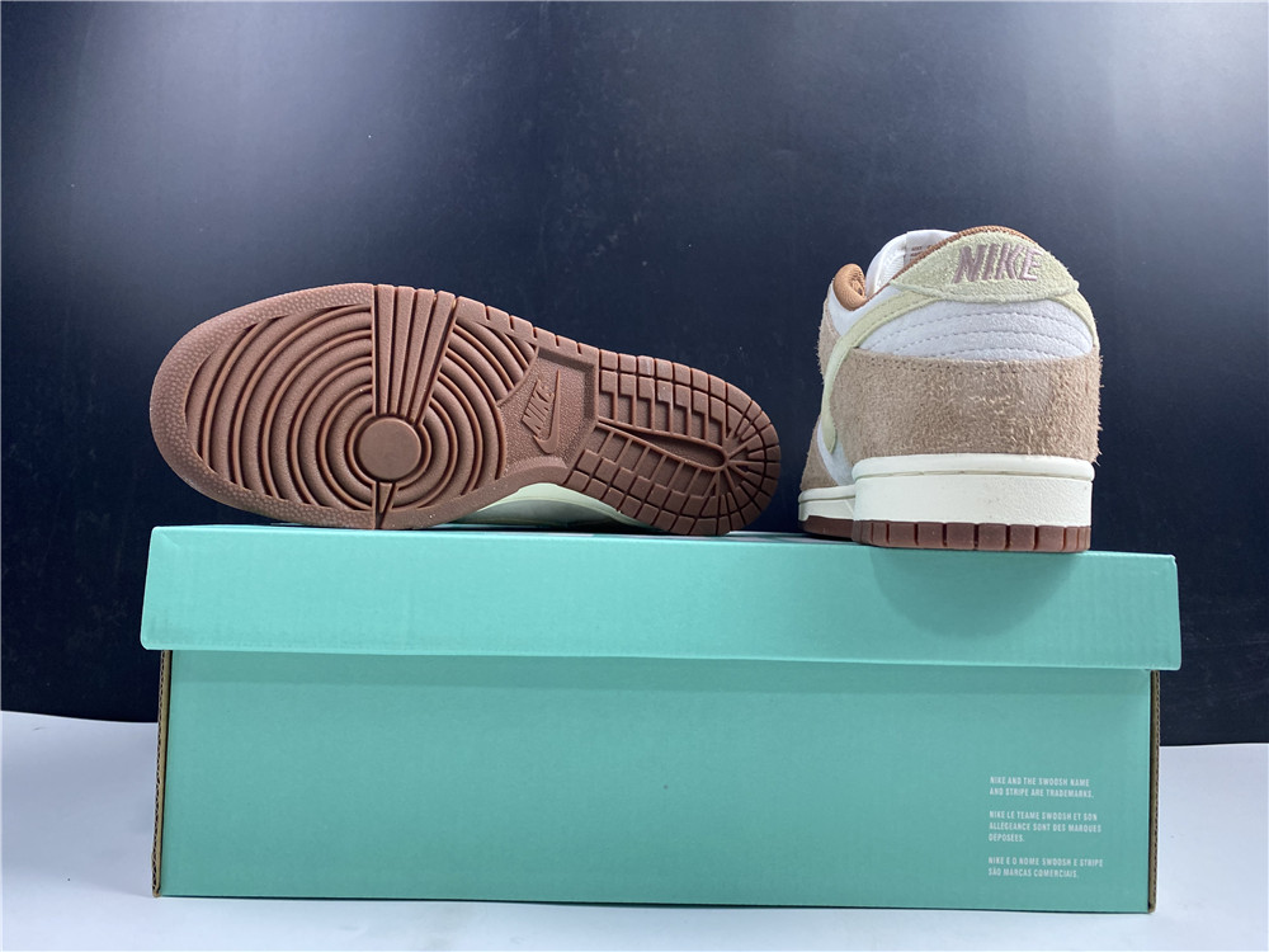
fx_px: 953
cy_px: 476
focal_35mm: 26
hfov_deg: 67.3
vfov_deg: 53.1
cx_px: 634
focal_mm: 4.25
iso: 100
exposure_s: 1/100
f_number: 1.8
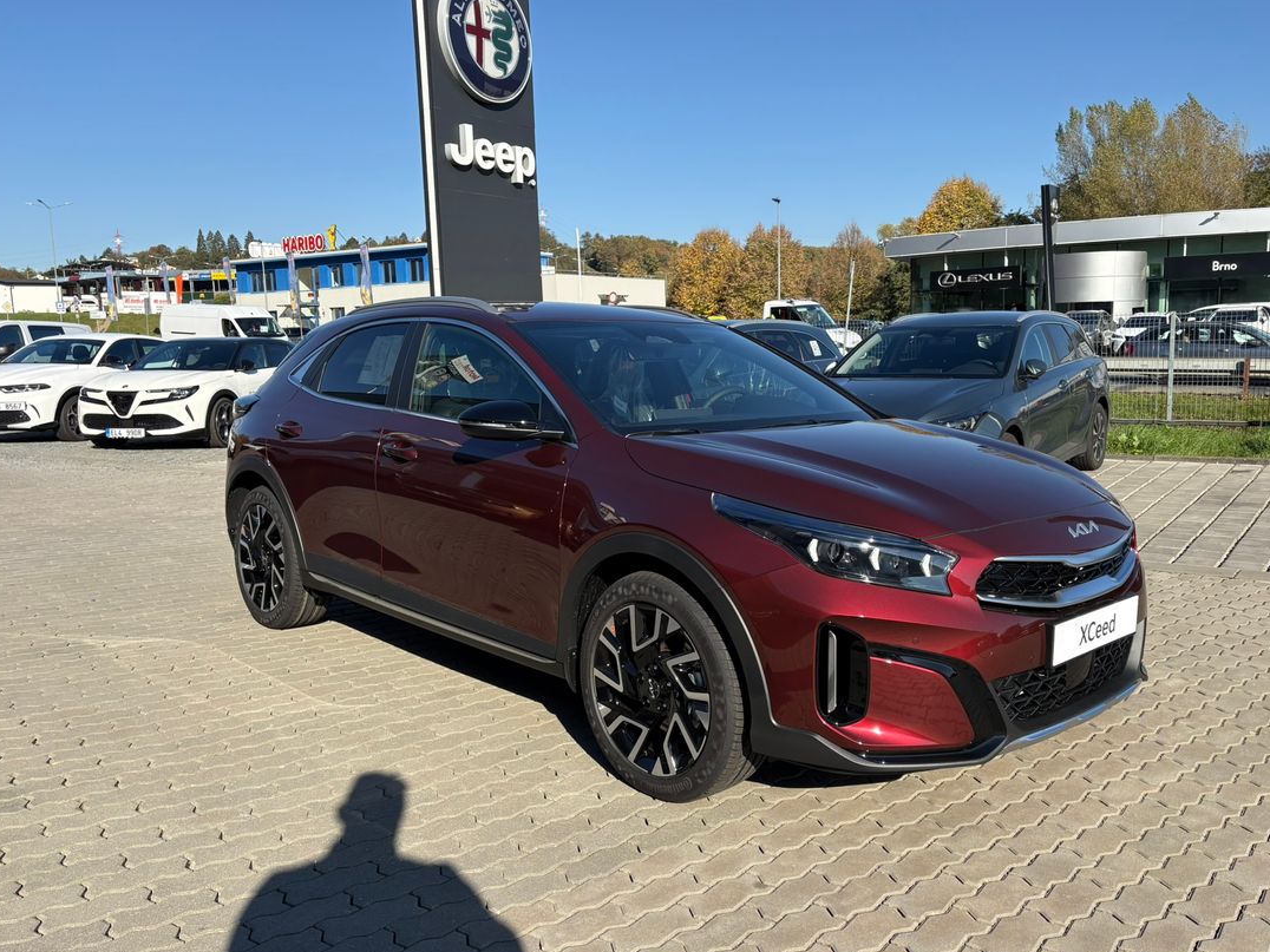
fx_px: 1064
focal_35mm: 29
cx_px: 696
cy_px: 491
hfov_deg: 61.5
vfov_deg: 48.2
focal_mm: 5.96
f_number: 1.6
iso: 50
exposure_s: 1/2865
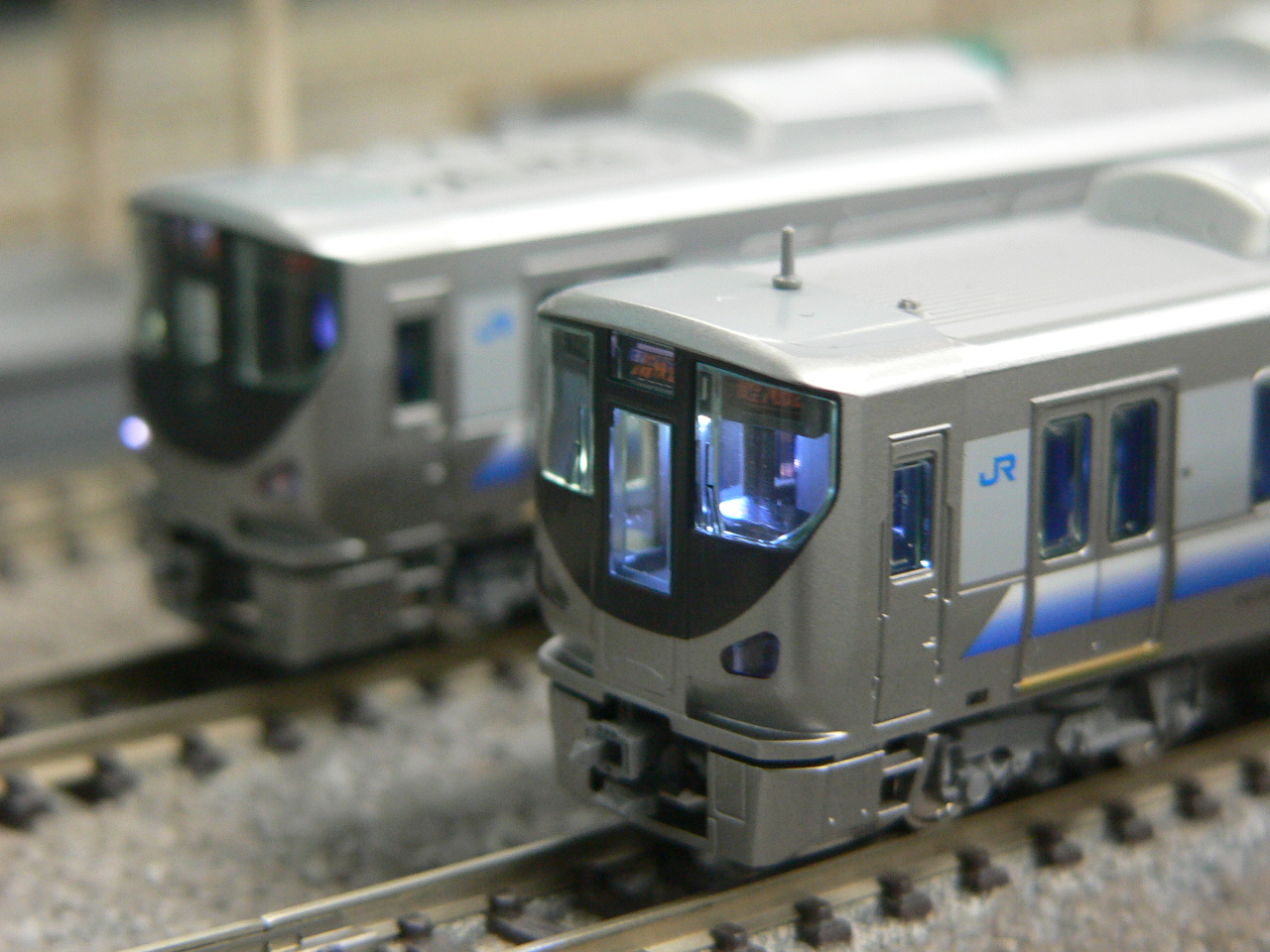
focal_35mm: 93
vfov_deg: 15.9
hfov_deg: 21.1
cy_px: 476
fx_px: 3412
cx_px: 635
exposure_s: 1/10
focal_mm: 15.4
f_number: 2.8
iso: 200
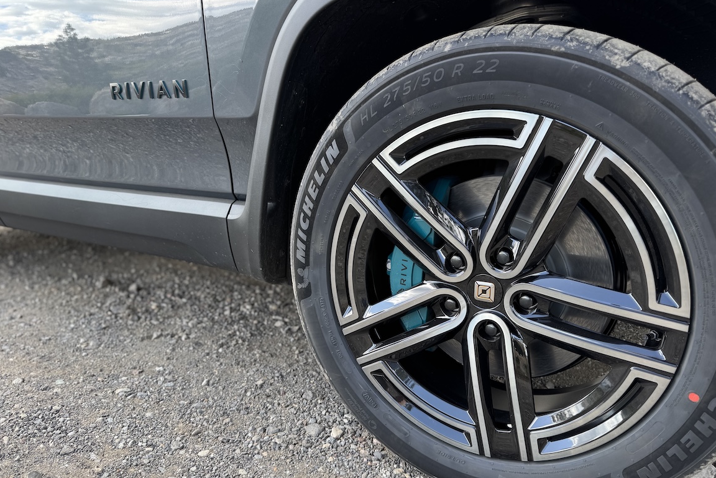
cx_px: 361
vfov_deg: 49.4
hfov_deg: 69.4
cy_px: 271
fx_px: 517
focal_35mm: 26
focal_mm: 6.76
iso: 64
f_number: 1.78
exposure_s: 1/140
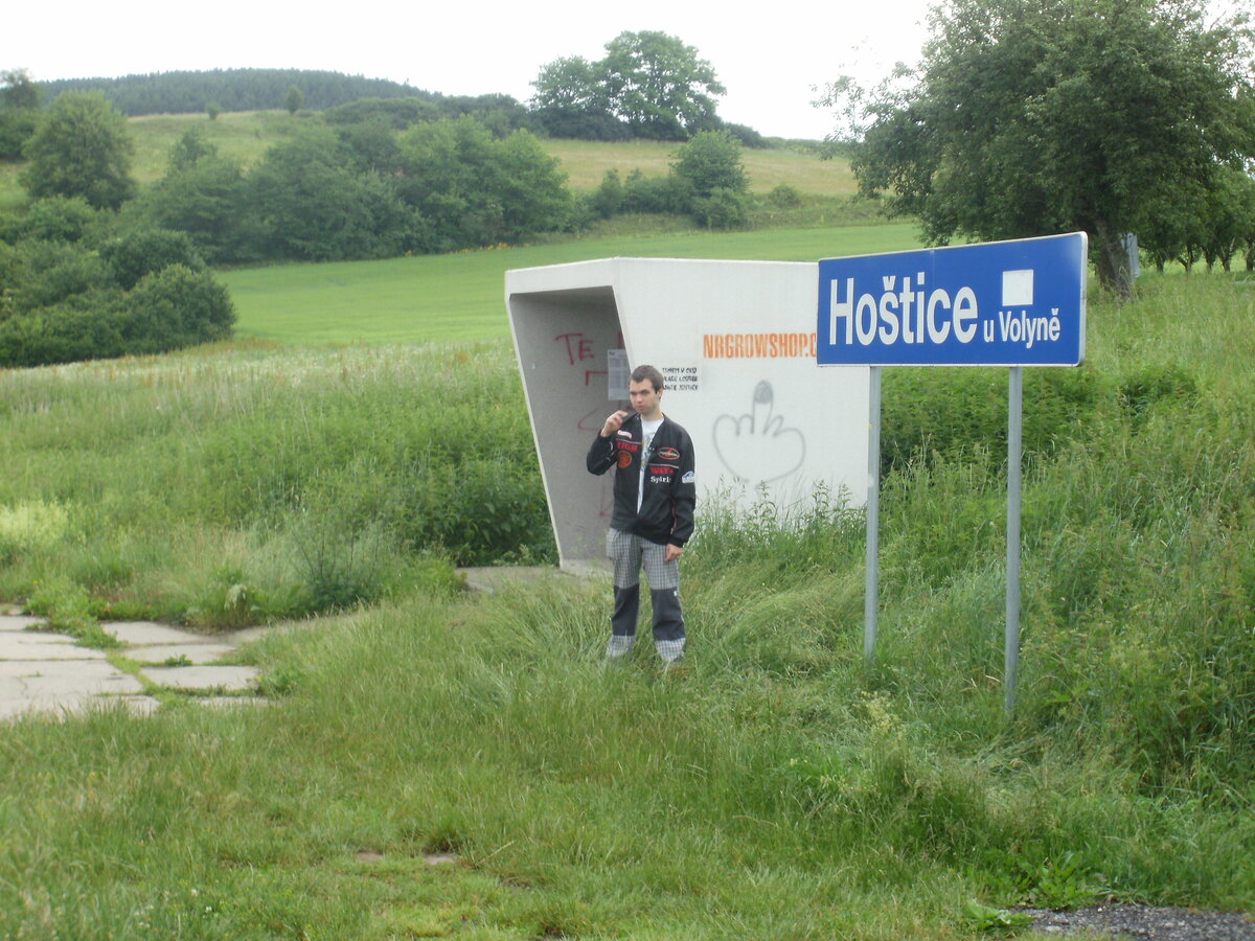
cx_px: 628
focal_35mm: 64
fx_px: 2320
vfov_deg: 22.9
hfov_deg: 30.3
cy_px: 470
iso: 100
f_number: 4.6
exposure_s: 1/60
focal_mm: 11.2
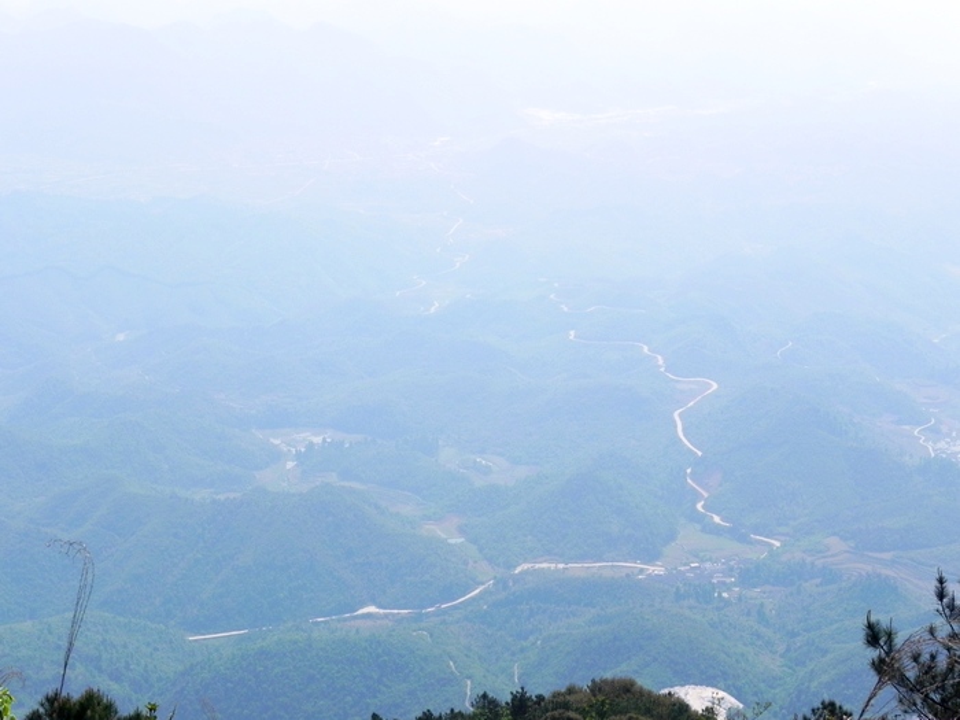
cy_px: 360
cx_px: 480
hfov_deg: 29.4
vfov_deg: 22.3
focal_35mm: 66
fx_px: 1830
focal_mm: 11.8
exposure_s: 1/442
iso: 160
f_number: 7.1
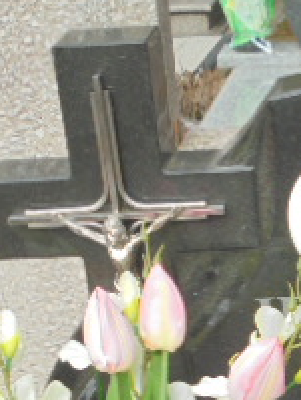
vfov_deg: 12.5
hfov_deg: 9.1
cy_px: 388
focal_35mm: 156
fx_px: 1807
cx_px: 522
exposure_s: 1/200
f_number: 4.8
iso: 100
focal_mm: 8.9
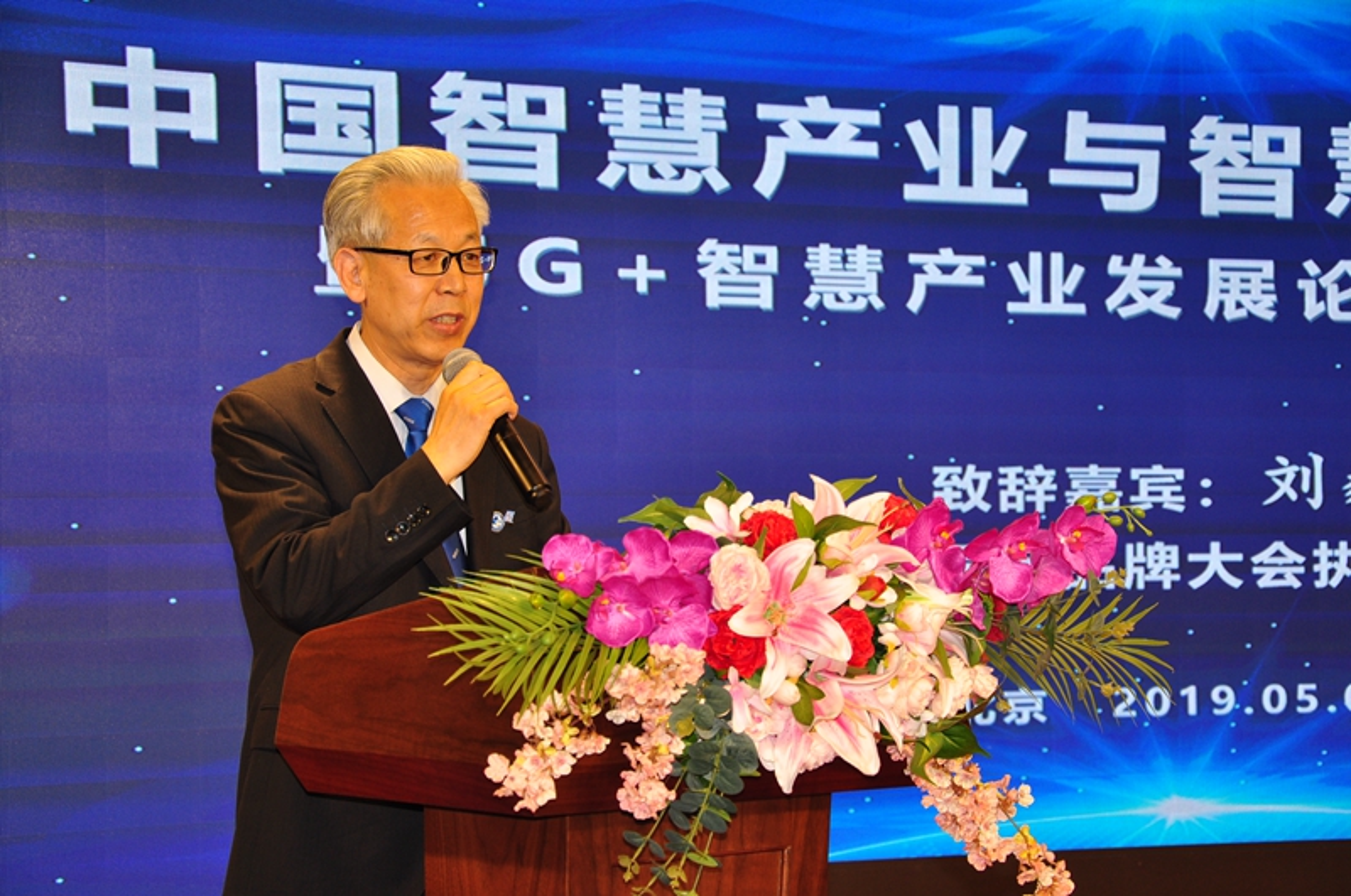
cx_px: 676
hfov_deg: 23.4
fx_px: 3260
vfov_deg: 15.7
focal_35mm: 87
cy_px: 448
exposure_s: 1/200
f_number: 5
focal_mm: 58
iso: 360
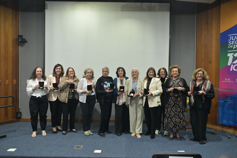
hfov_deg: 63.7
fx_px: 191
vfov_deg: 45.0
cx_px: 118
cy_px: 79
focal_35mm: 29
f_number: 3.2
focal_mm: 29
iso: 3200
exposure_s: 1/125
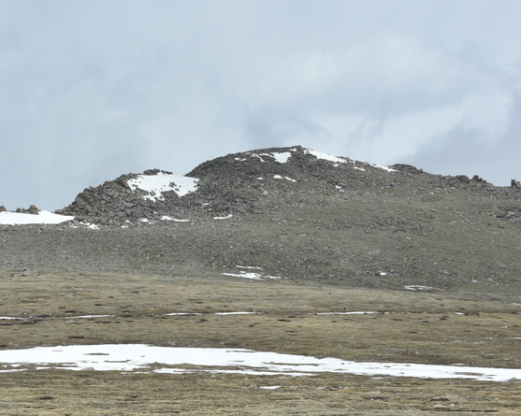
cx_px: 46
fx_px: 1464
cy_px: 282
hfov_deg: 19.8
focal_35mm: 95
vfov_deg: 16.1
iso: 100
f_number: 10
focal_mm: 44
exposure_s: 1/400
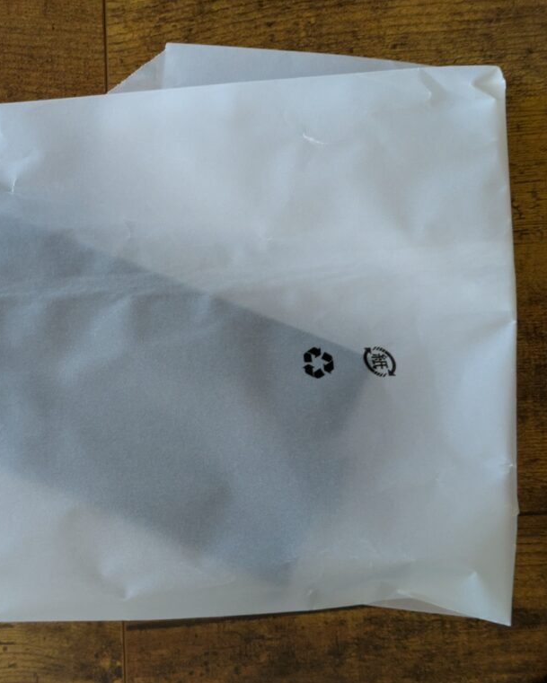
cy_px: 344
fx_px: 1356
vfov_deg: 28.3
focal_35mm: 67
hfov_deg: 22.6
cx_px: 152
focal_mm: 5.43
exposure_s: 1/25
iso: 237
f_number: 1.89
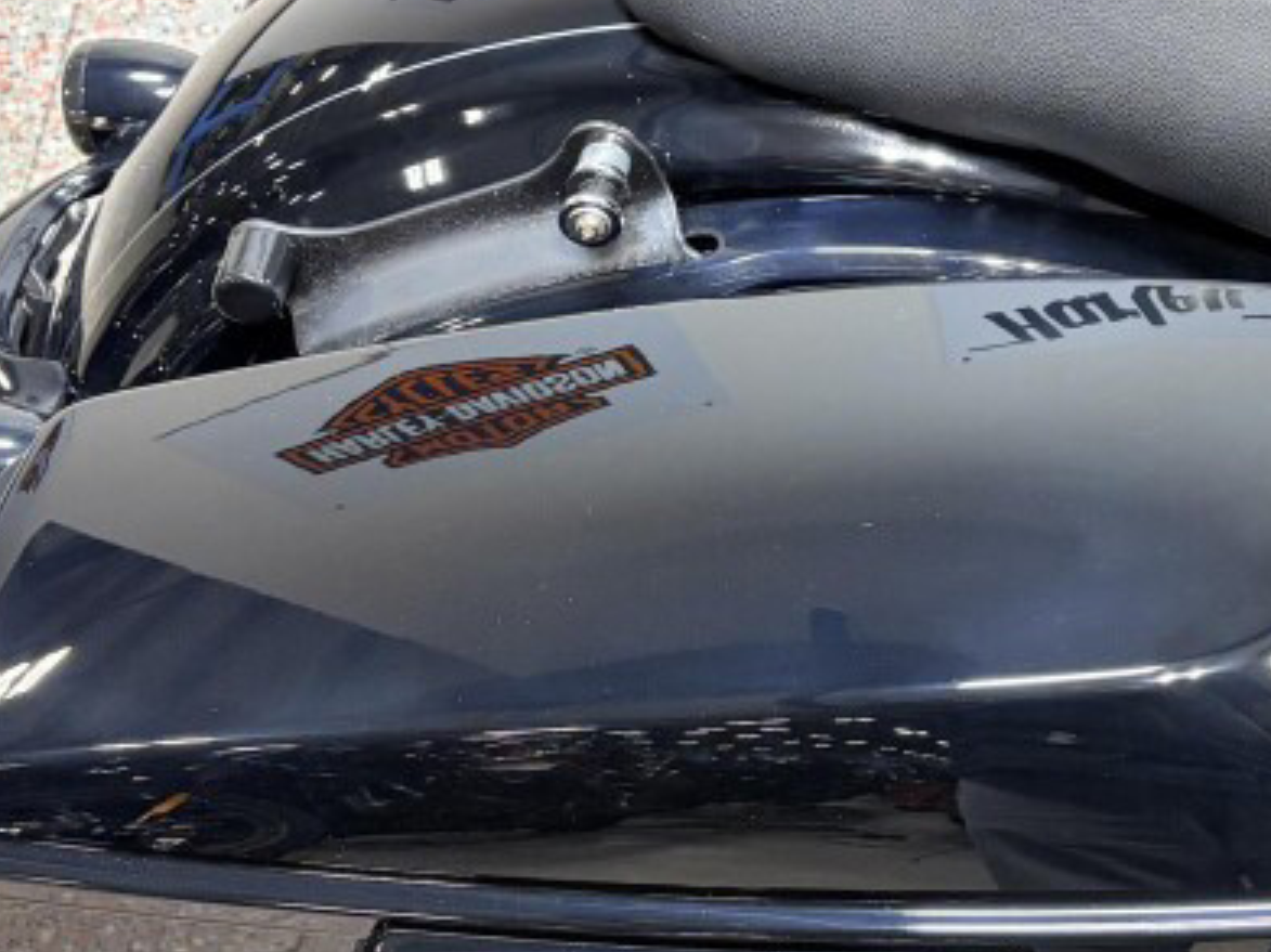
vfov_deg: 20.5
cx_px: 1172
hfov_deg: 26.4
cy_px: 208
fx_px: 2606
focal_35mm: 71
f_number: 1.6
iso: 125
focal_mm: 5.96
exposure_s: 1/120
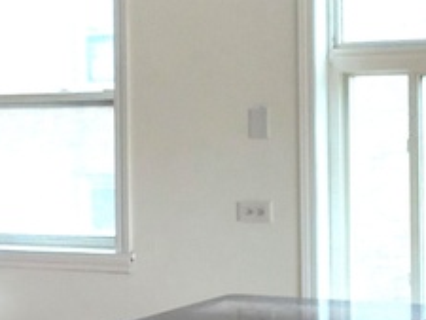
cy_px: 197
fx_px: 1810
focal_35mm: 147
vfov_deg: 10.1
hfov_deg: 10.7
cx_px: -702
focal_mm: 5.56
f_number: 1.8
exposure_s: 1/200
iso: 149
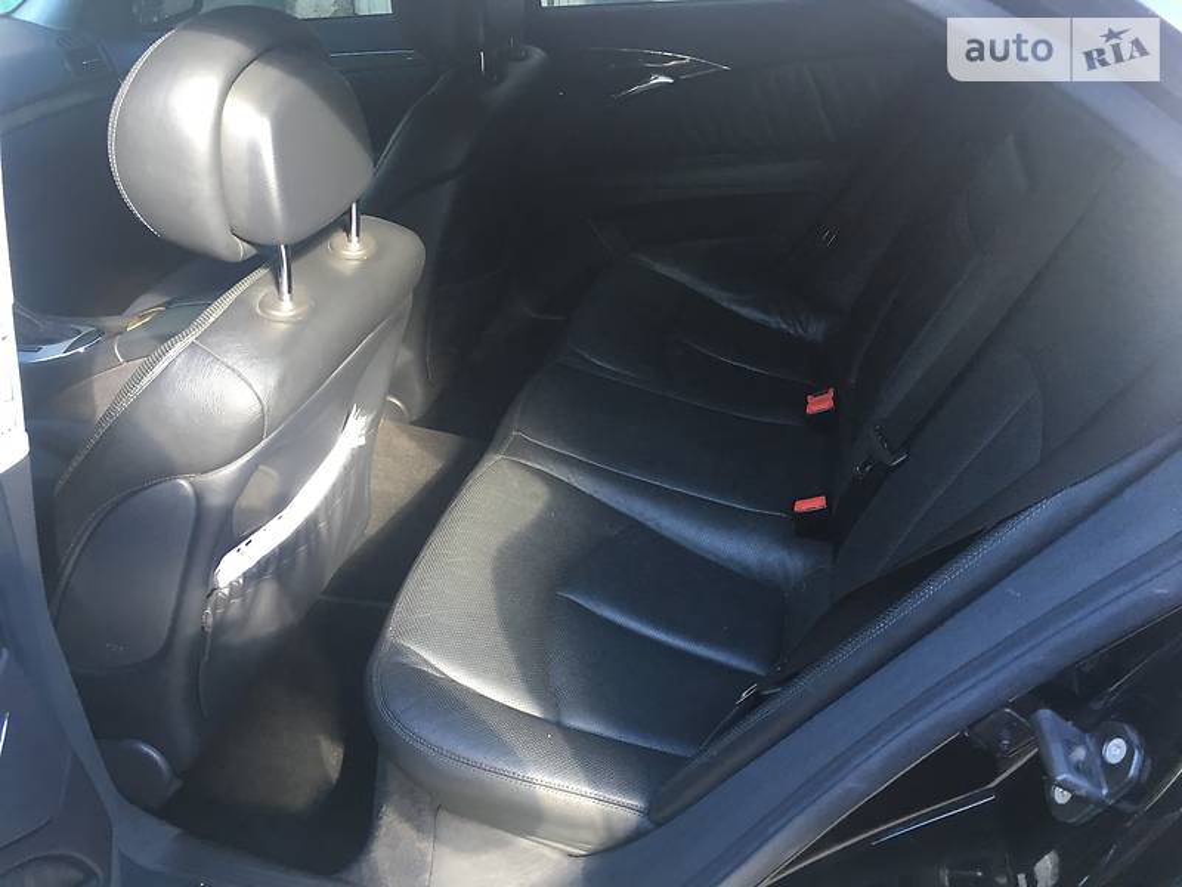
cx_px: 591
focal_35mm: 29
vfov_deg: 48.2
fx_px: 990
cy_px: 444
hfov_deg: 61.7
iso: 50
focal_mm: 4.2
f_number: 2.2
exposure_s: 1/33
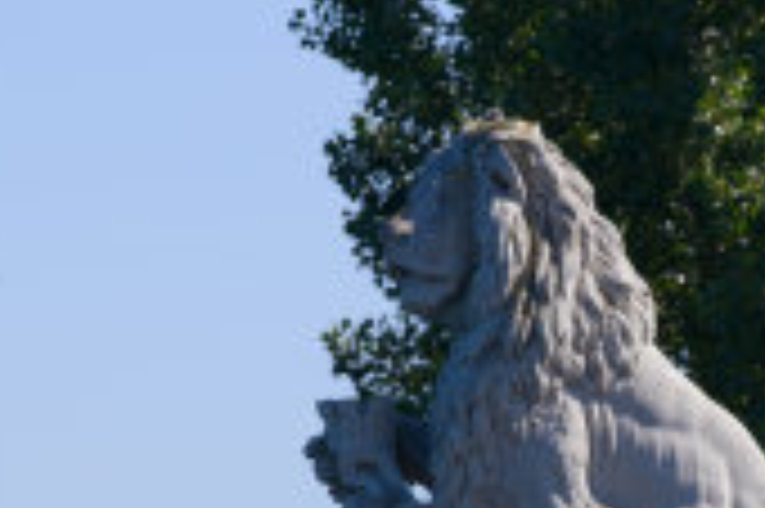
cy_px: 416
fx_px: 15327
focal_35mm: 722
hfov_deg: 2.9
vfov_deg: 1.9
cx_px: 590
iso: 100
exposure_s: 1/400
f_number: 5
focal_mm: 200
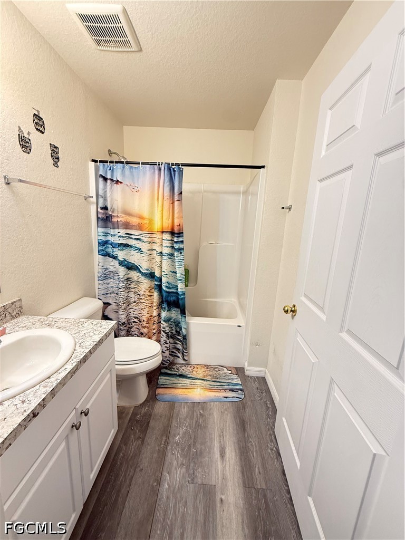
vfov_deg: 102.1
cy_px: 270
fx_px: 218
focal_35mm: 14
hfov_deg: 85.7
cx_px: 202
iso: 400
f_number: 2.2
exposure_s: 1/60
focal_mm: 2.22
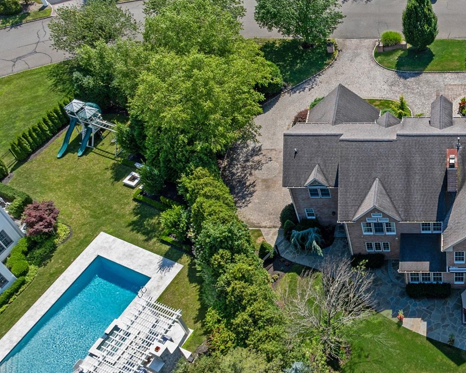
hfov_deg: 36.8
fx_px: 635
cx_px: 450
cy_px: 177
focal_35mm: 46
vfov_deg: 32.7
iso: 100
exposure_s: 1/400
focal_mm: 12.29
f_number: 5.6
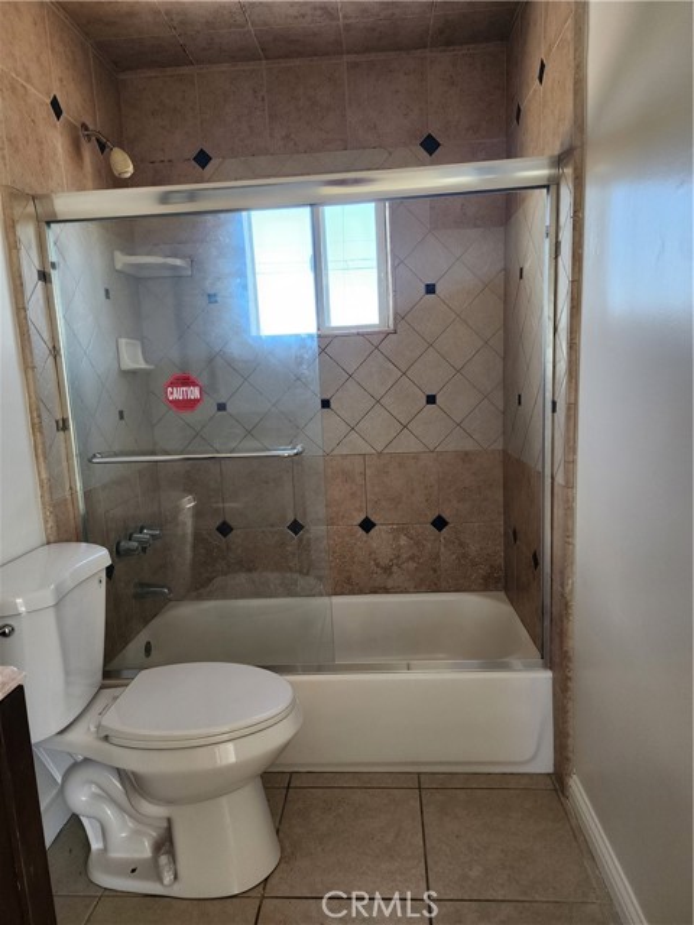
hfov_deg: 58.9
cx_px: 347
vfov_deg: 73.9
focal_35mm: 23
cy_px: 462
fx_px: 615
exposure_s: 1/120
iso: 160
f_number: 1.8
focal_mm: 6.4
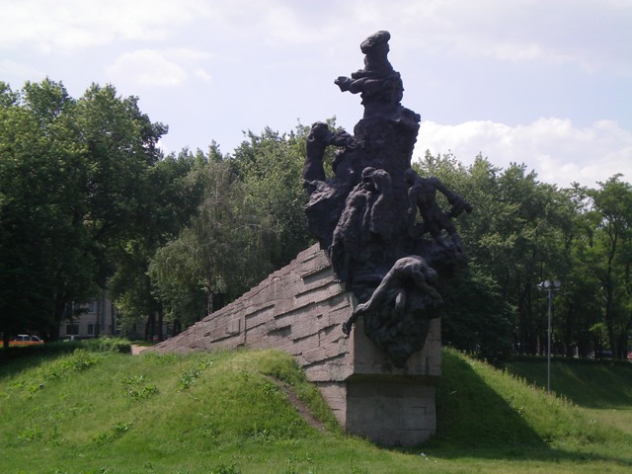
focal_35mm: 81
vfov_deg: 18.2
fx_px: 1479
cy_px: 237
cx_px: 316
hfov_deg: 24.1
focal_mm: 13.3
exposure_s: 1/400
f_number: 4.9
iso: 64
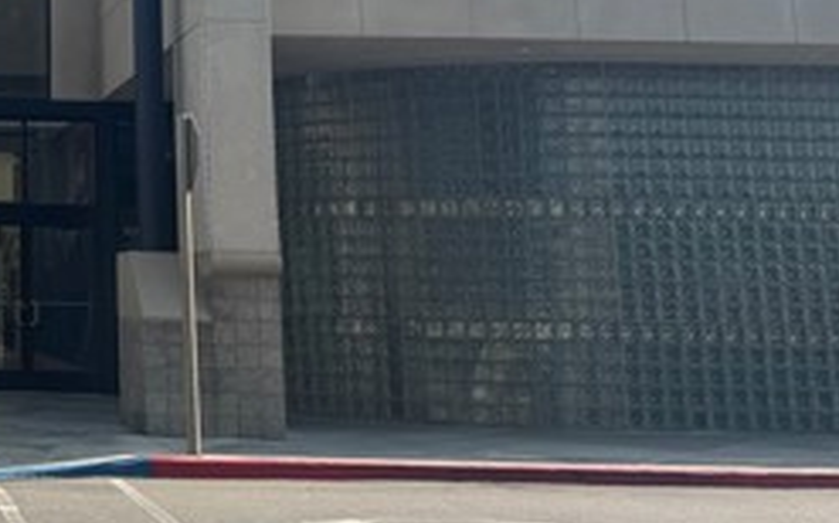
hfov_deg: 27.5
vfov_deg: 19.2
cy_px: 17
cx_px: -156
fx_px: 1508
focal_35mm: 66
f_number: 1.78
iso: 80
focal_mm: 6.76
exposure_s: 1/2959
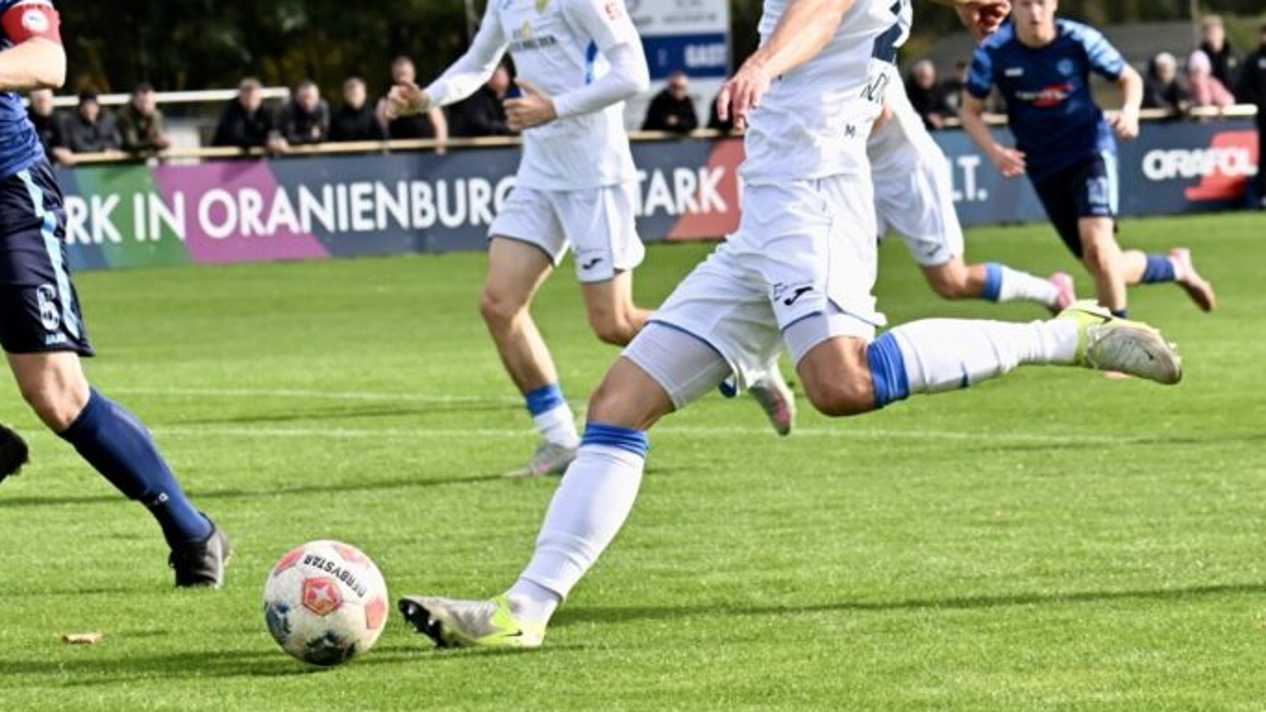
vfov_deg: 6.5
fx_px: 6312
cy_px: 168
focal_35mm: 188
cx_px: 422
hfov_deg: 11.4
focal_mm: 120
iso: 1000
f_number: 6.3
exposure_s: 1/1600
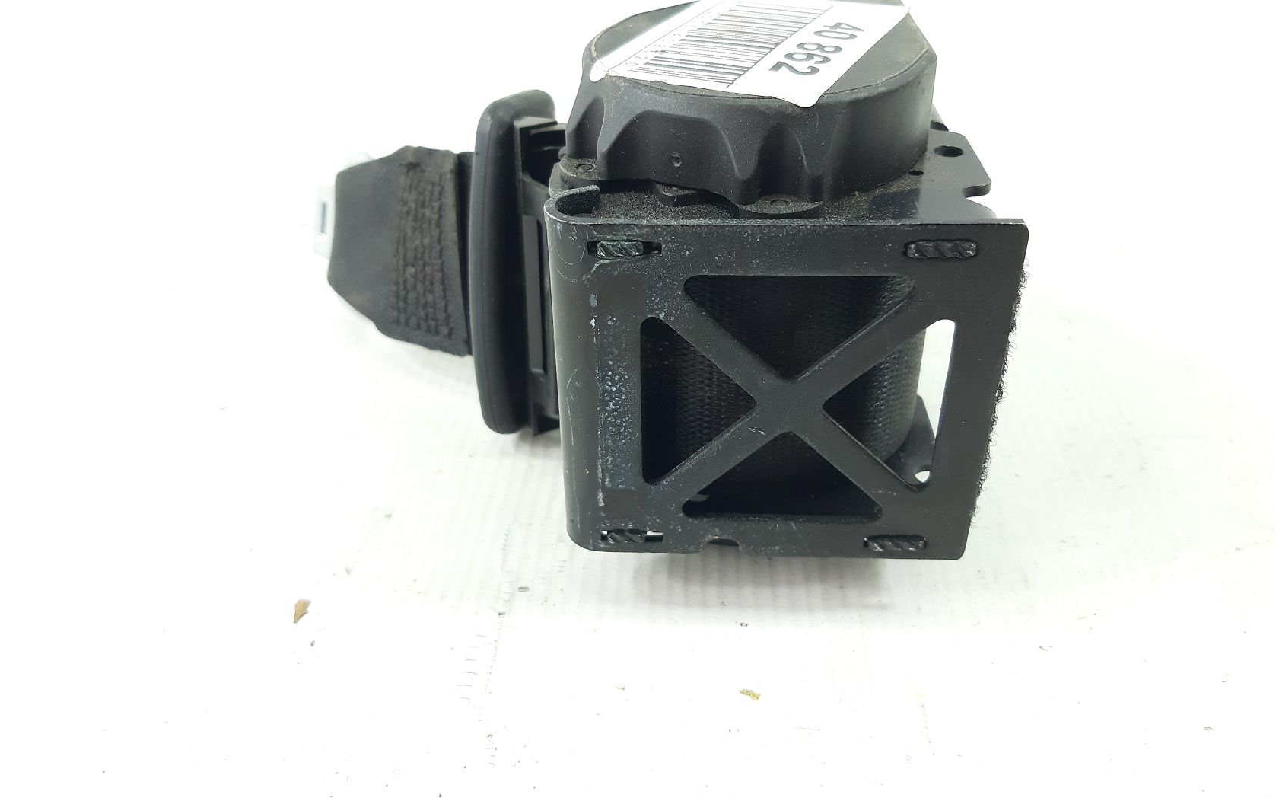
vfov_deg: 43.1
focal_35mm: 29
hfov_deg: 64.6
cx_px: 639
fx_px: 1008
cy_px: 363
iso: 80
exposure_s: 1/50
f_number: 1.7
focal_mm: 3.93
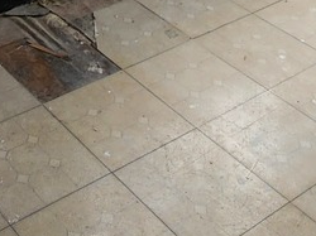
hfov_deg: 25.1
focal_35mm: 75
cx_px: 23
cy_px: -308
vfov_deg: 14.3
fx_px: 684
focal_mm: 2.2
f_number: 2.2
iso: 125
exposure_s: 1/60
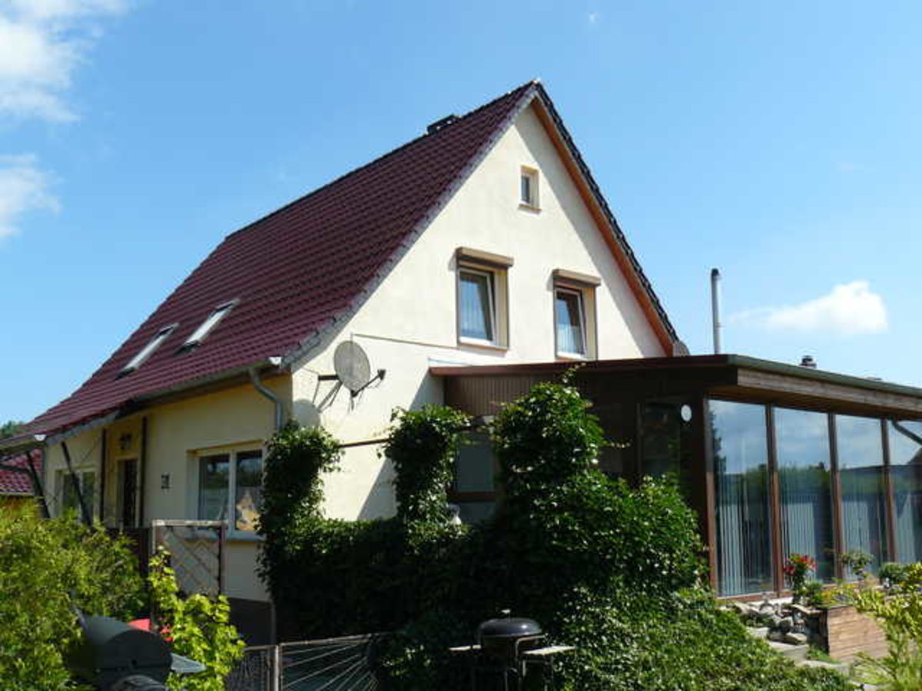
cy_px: 346
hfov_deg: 51.4
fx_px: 959
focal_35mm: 36
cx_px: 461
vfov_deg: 39.7
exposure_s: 1/320
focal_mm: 6
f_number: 5.6
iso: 100
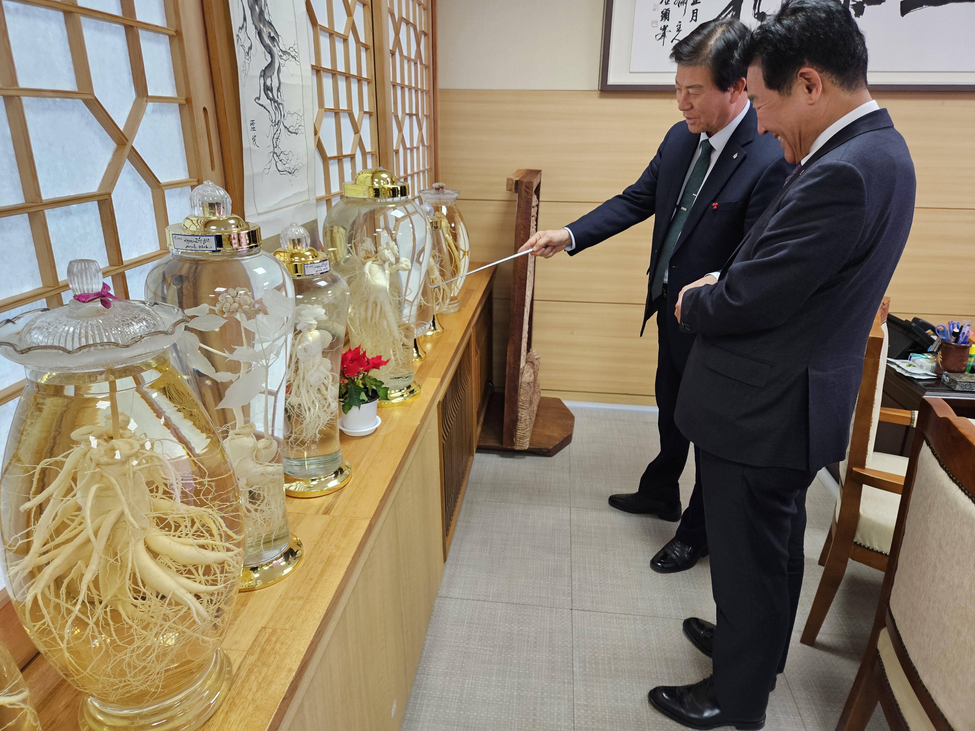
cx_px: 488
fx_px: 648
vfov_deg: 58.9
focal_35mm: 23
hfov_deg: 73.9
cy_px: 366
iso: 250
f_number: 1.8
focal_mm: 5.4
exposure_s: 1/120
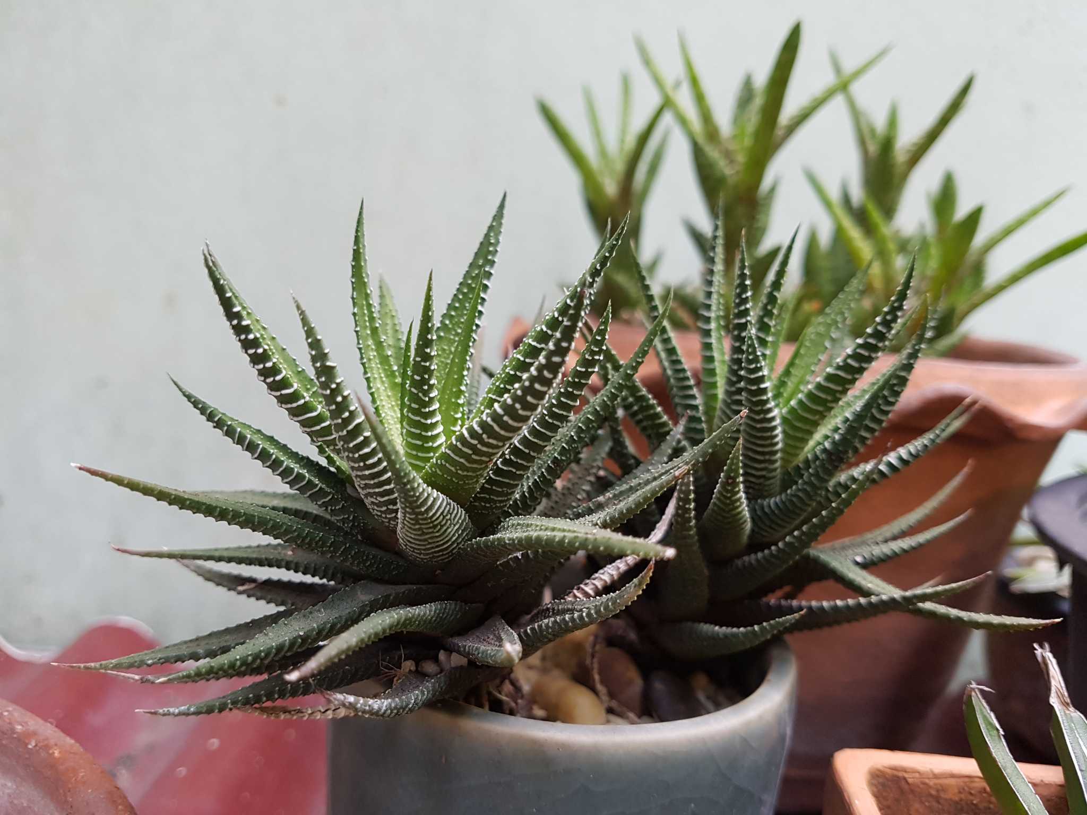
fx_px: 816
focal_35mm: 26
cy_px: 408
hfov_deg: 67.3
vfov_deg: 53.1
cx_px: 544
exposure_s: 1/50
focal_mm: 4.2
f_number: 1.7
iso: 125
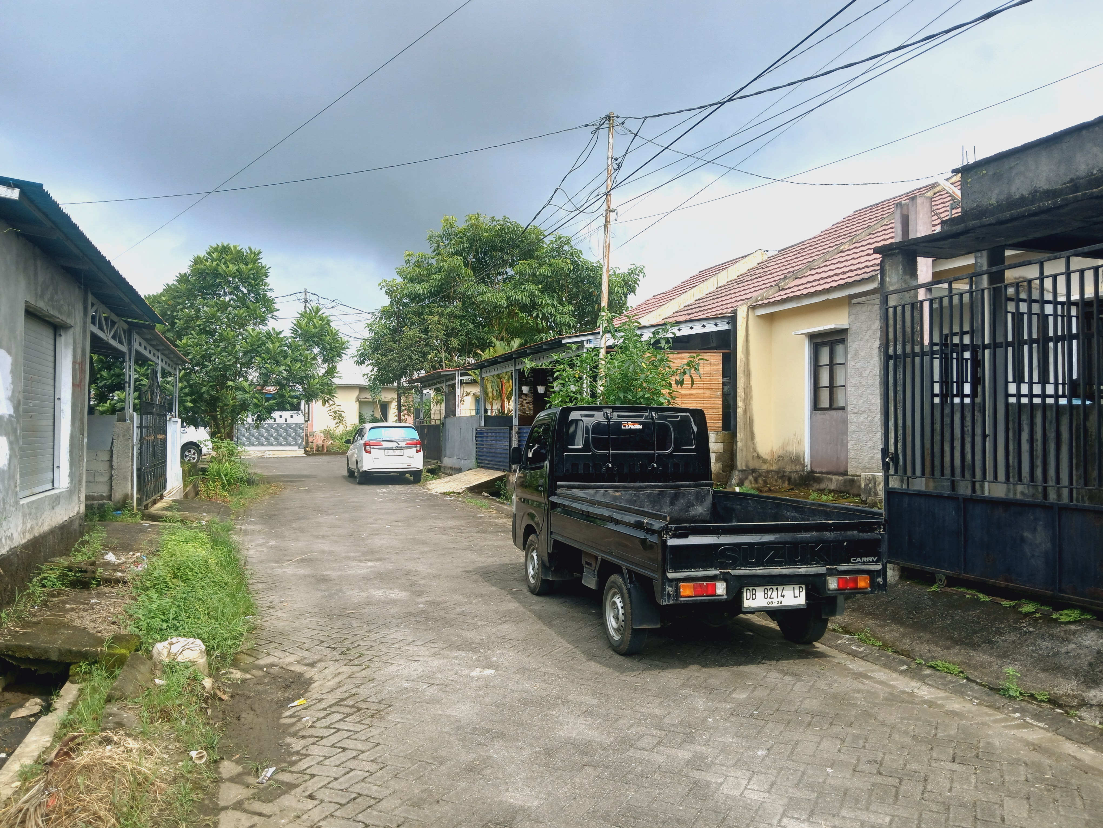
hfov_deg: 67.3
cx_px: 552
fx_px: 828
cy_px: 414
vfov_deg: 53.1
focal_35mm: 26
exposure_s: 1/313
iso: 20
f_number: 1.8
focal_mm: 3.98
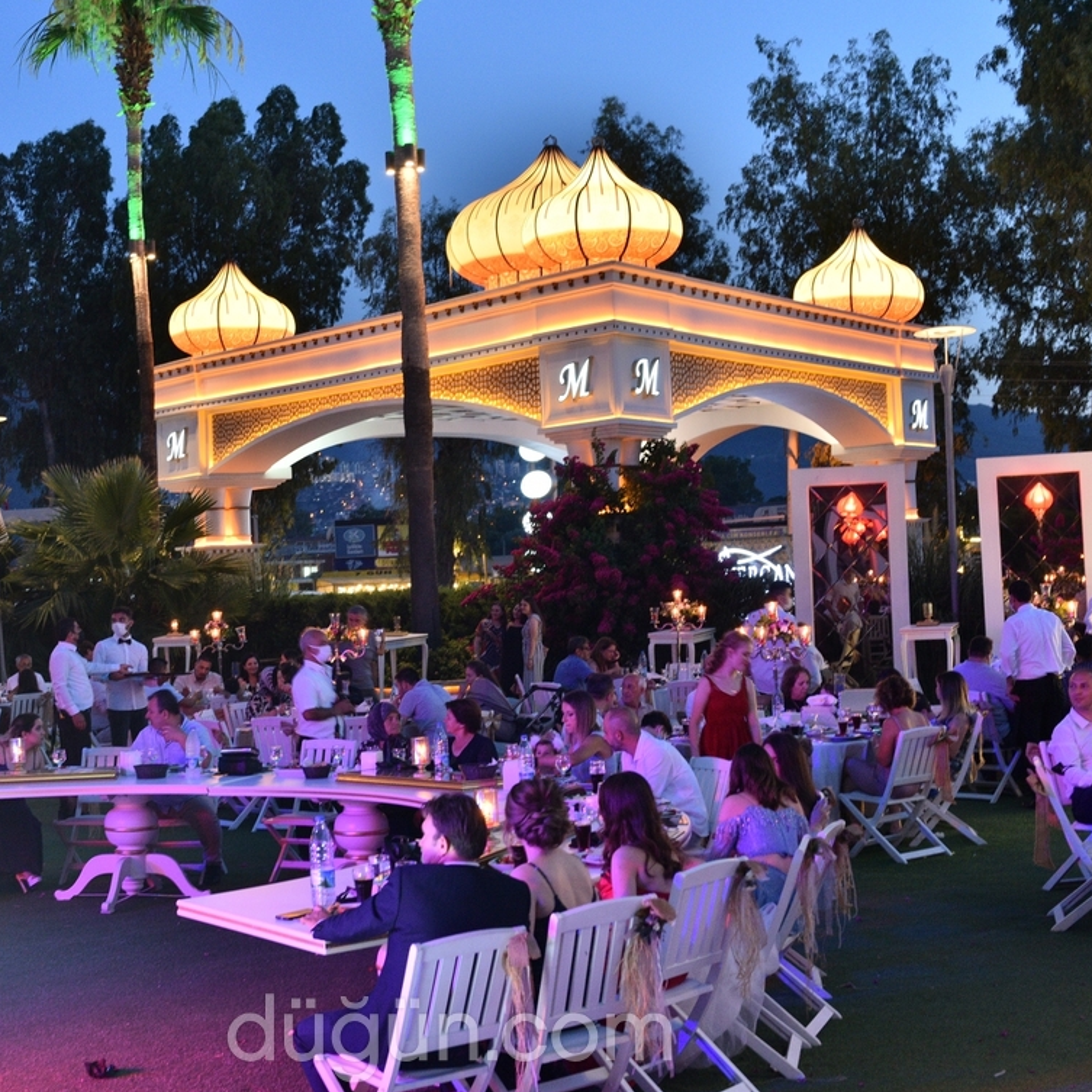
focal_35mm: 52
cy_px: 545
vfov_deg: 32.8
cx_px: 449
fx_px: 1856
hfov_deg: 32.7
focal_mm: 40
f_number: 5
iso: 1000
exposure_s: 1/20
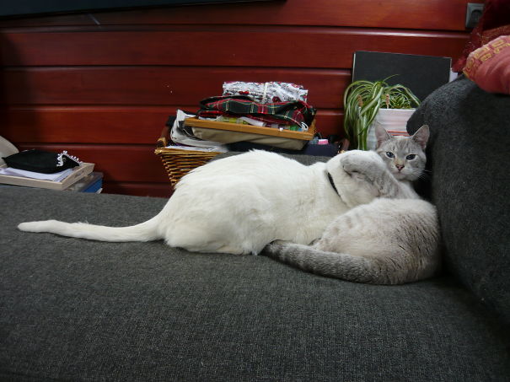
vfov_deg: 42.9
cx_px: 255
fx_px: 486
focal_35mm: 33
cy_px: 191
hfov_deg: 55.4
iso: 100
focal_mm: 5.5
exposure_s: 1/60
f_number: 2.8
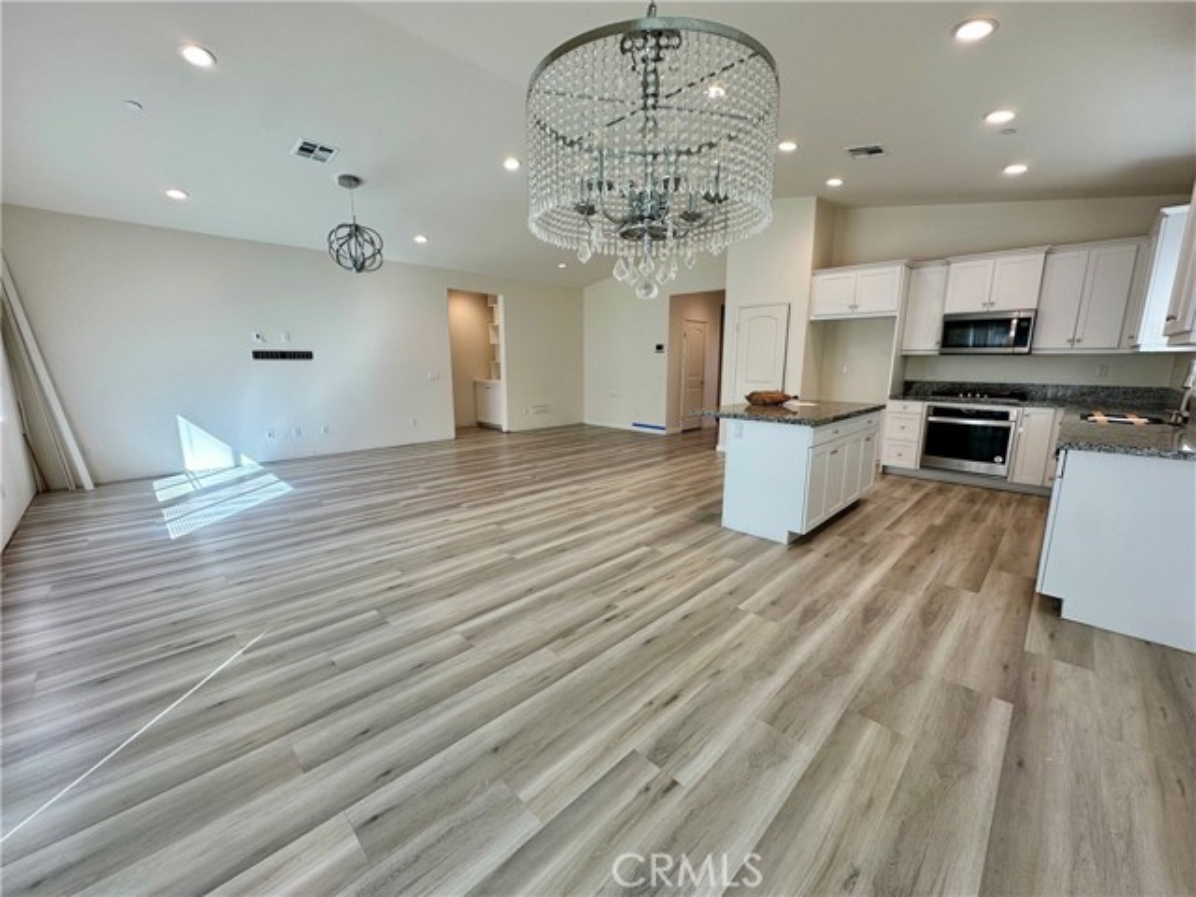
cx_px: 598
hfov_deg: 102.1
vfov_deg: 85.7
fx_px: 484
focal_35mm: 14
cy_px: 448
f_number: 2.2
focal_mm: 2.22
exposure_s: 1/99
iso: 64
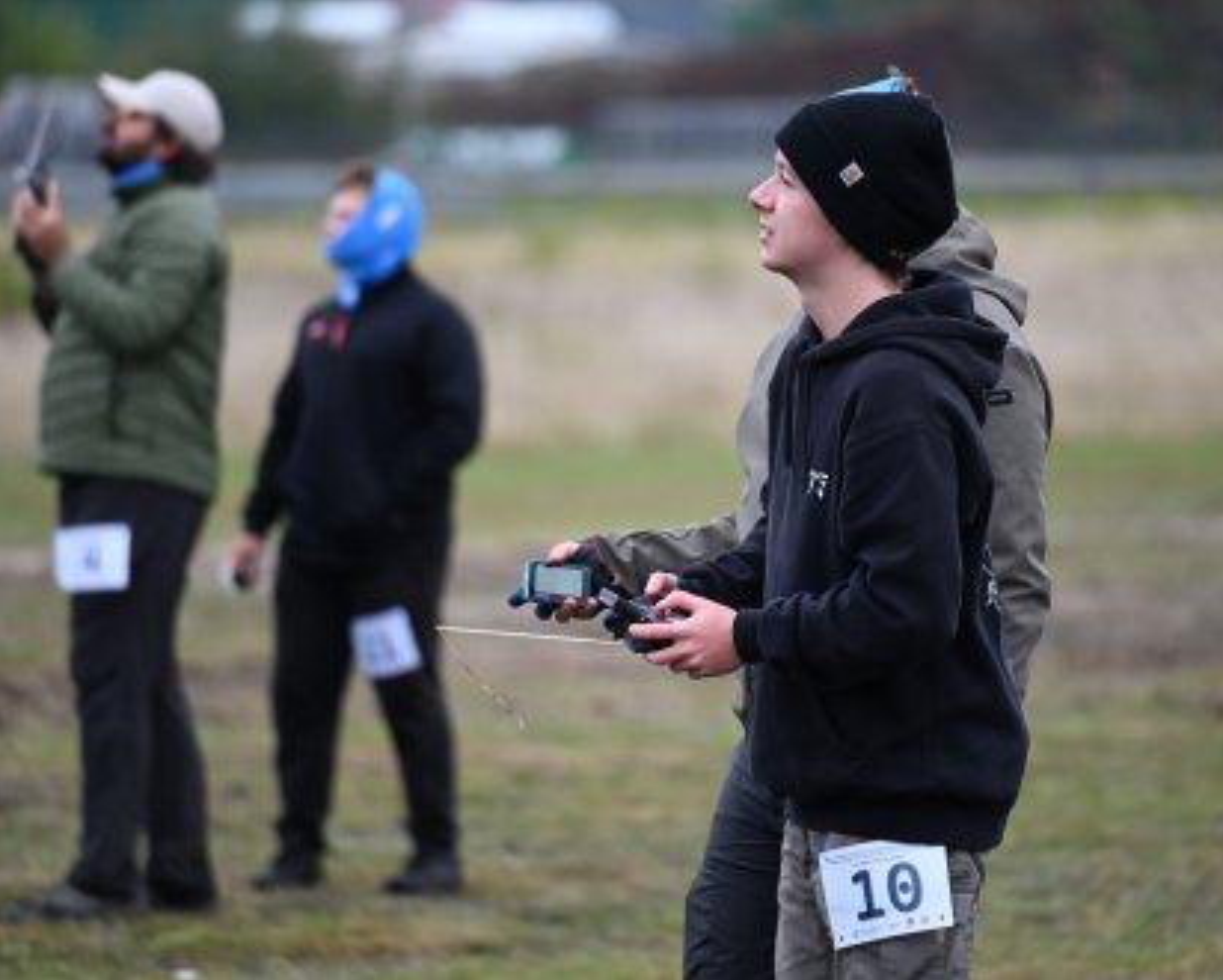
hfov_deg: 4.3
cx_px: 684
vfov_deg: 3.4
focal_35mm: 453
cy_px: 490
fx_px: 16405
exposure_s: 1/800
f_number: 6.3
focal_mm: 400
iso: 1250
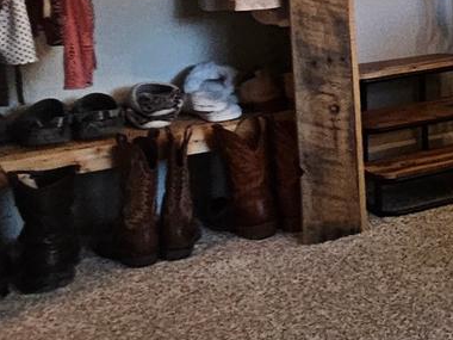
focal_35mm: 70
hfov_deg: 17.5
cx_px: 951
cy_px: -51
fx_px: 916
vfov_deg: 19.9
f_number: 2.2
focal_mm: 2.2
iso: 320
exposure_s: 1/30
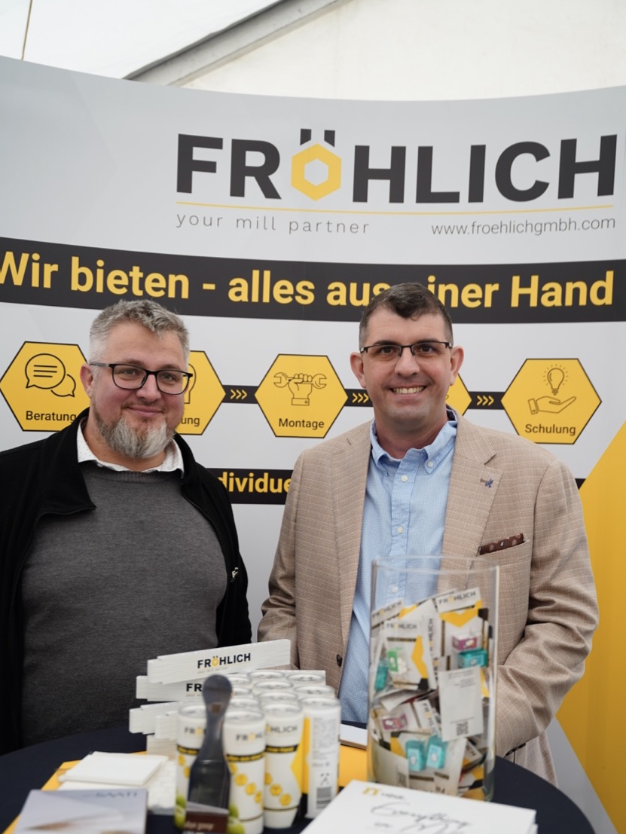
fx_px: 983
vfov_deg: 46.0
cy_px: 447
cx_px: 320
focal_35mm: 41
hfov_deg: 35.3
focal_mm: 36.7
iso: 320
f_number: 2.8
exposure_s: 1/200
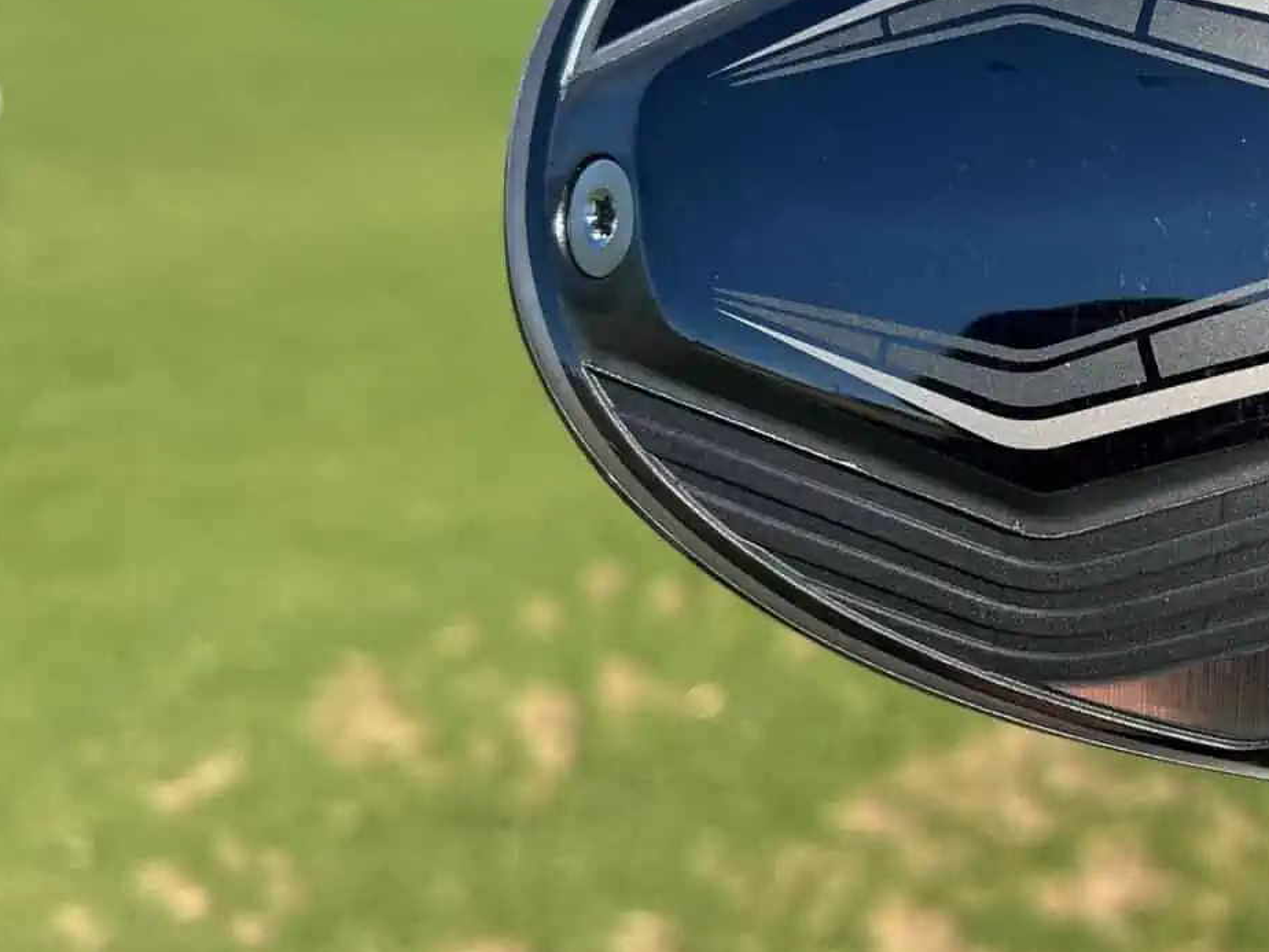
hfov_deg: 33.0
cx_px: 1224
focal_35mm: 54
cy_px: 245
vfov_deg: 26.7
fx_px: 1980
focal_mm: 5.7
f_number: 1.5
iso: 50
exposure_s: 1/2123
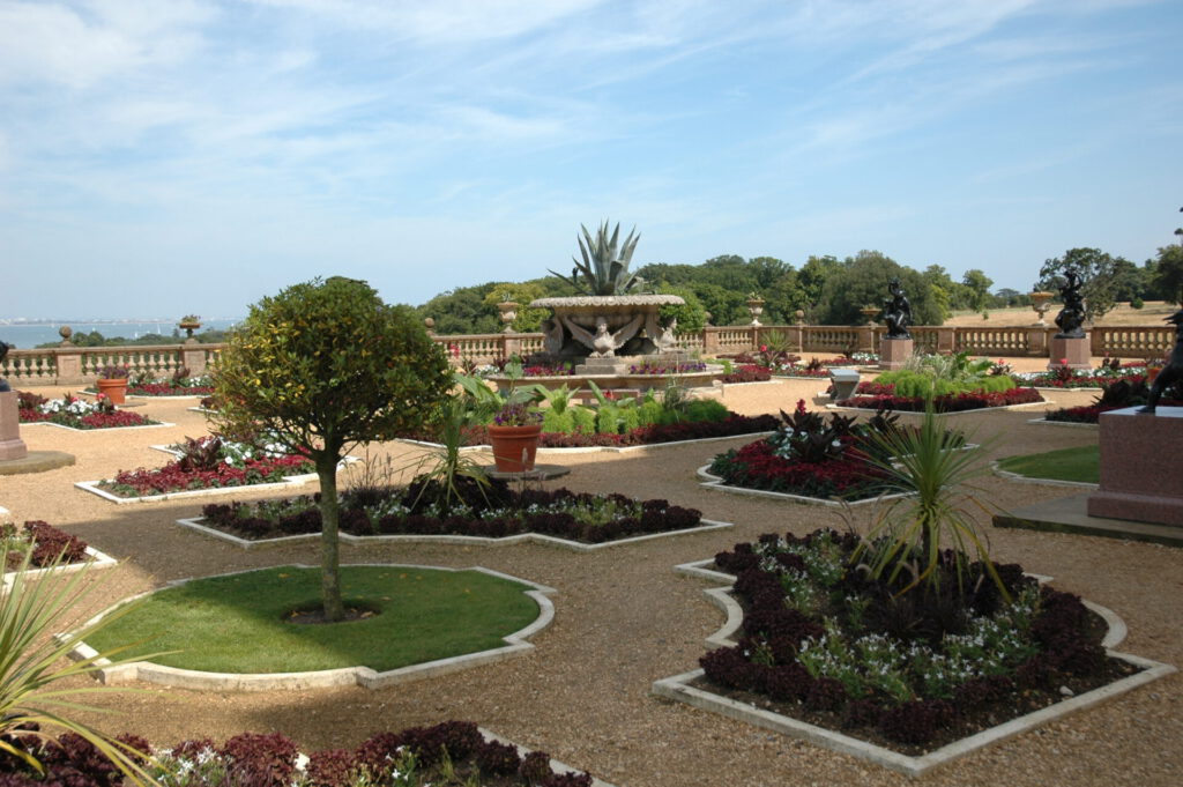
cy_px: 394
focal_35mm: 38
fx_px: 1231
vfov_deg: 35.4
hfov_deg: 51.3
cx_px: 592
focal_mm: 25
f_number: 4.5
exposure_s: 1/1000
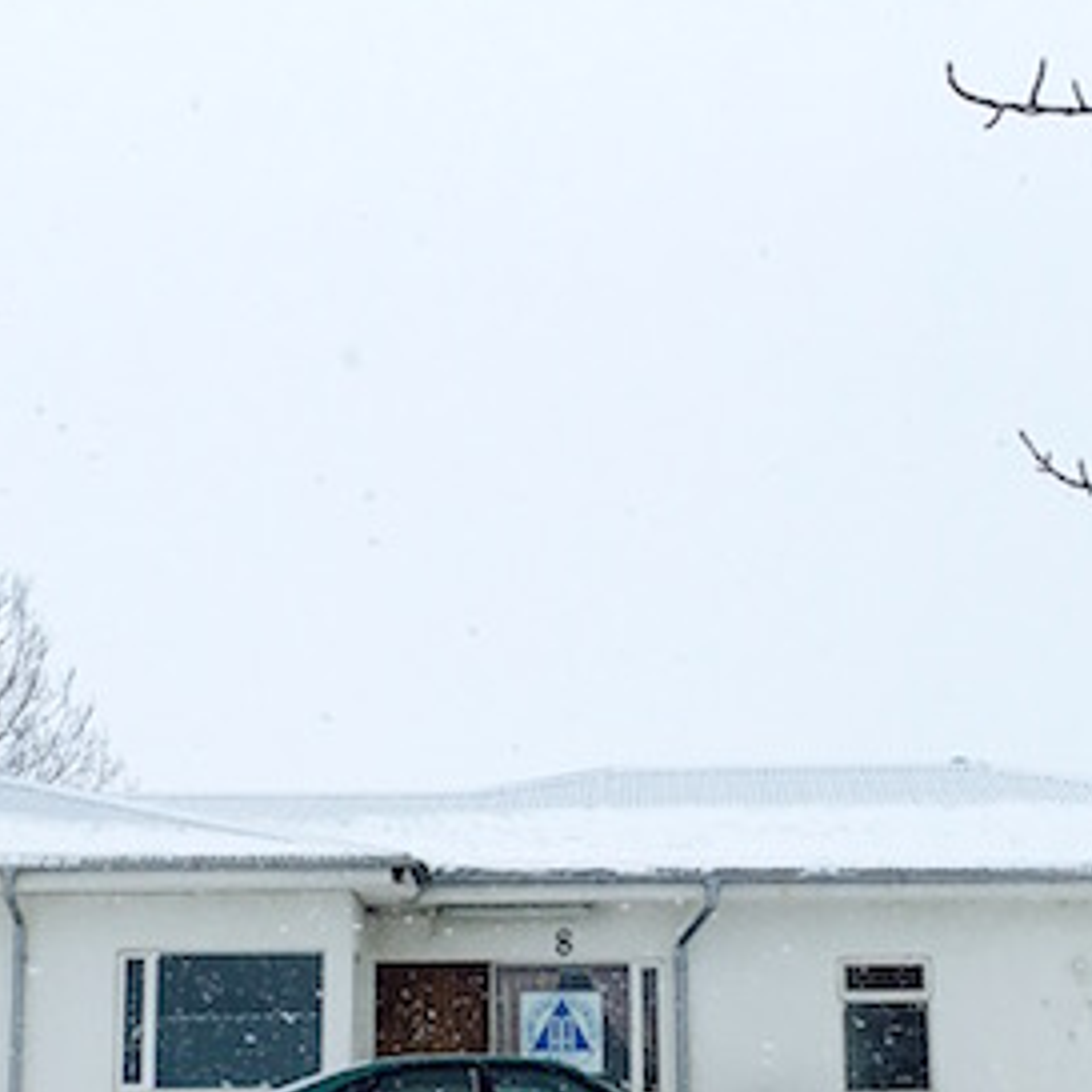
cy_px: 760
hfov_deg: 23.1
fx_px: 2677
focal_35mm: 75
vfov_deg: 22.9
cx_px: 496
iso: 25
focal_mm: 4.15
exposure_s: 1/693
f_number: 2.2
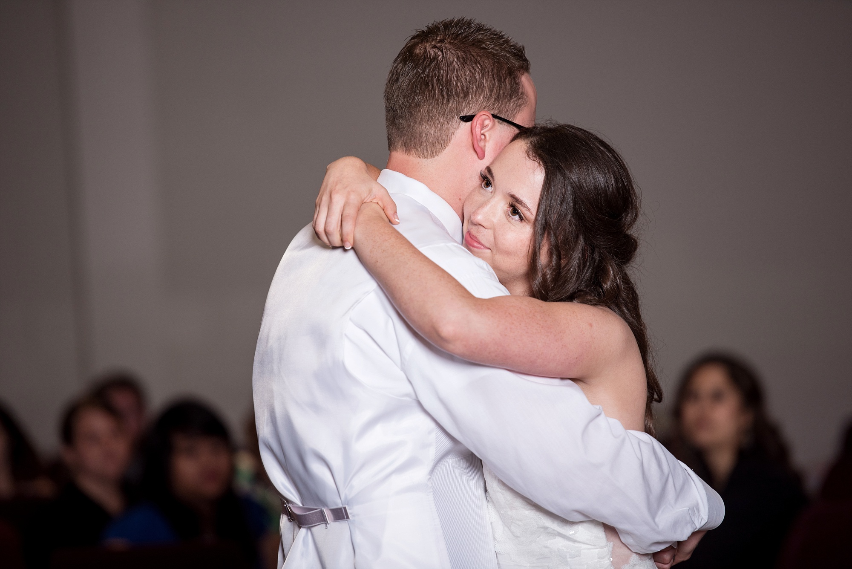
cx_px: 426
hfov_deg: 11.1
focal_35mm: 185
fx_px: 4380
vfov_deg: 7.4
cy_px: 284
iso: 160
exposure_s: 1/200
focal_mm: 185
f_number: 3.2
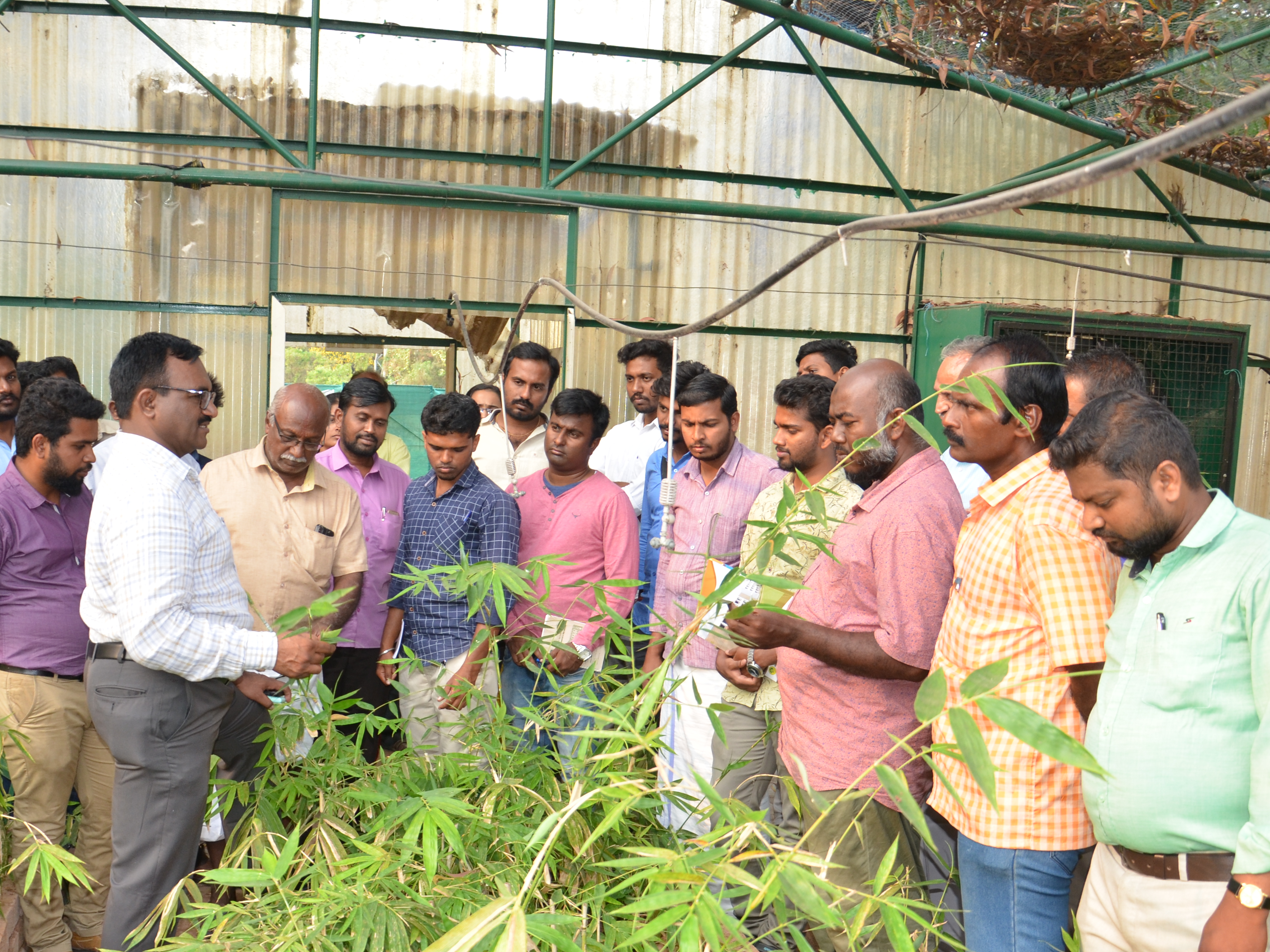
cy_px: 572
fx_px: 1321
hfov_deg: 51.0
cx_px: 509
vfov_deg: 39.5
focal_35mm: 36
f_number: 4
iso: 400
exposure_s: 1/200
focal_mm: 18
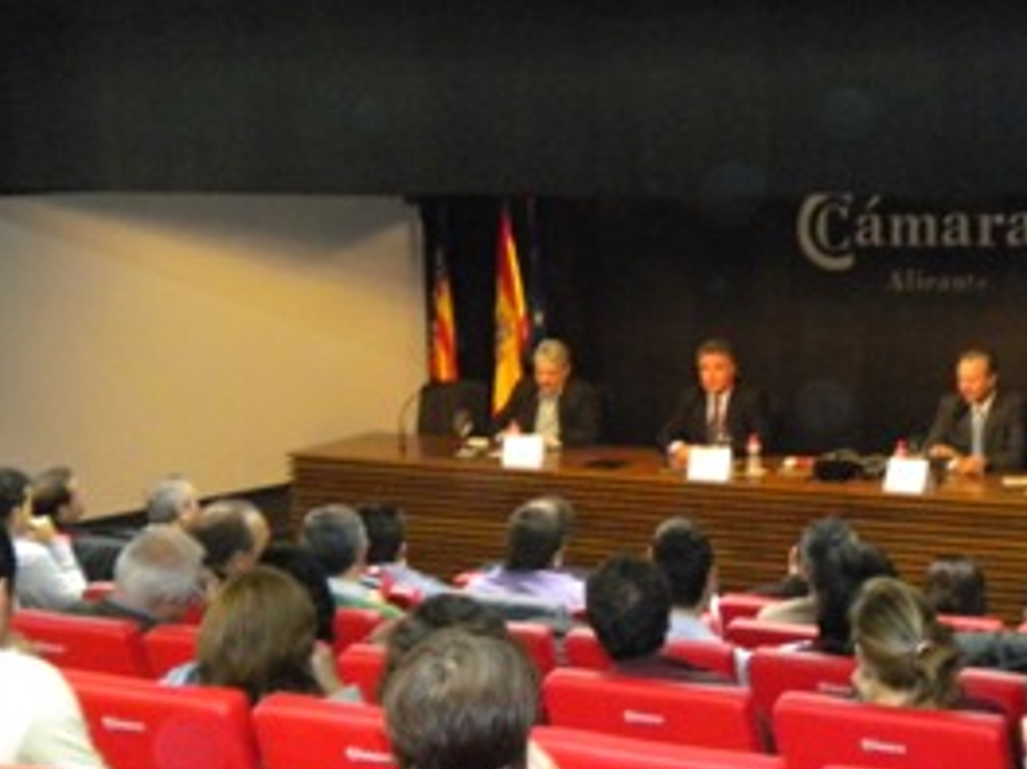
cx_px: 656
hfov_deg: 24.6
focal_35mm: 79
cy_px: 570
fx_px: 2343
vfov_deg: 18.5
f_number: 3.9
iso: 800
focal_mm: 9.3
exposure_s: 1/30
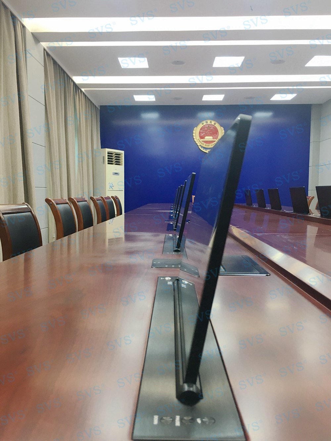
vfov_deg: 61.7
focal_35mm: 29
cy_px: 220
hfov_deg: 48.2
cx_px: 166
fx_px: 370
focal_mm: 4.15
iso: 100
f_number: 2.2
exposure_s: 1/33
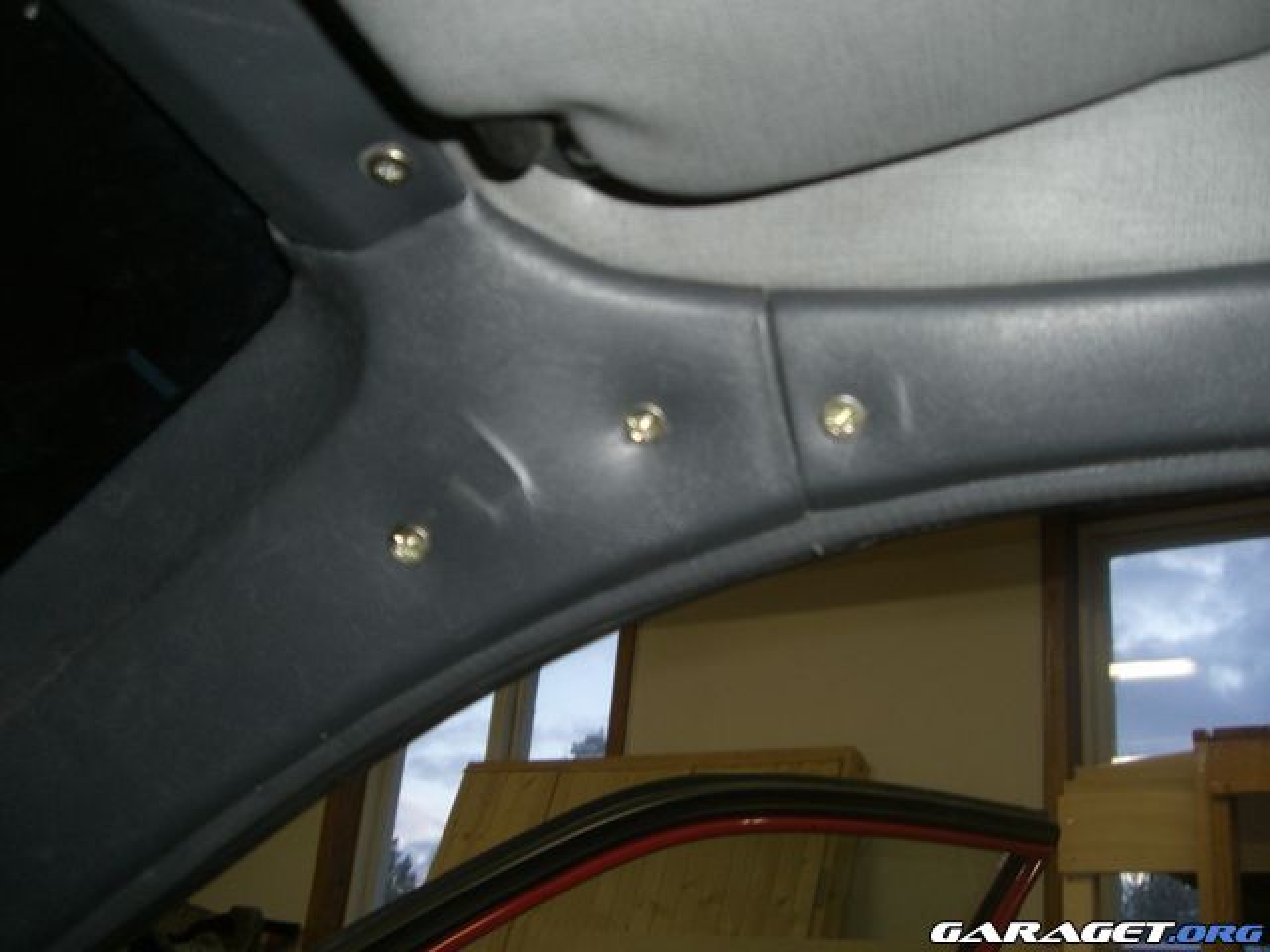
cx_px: 635
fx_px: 1394
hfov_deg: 49.0
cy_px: 476
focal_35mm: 38
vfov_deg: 37.7
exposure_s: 1/60
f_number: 2.7
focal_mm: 6.2
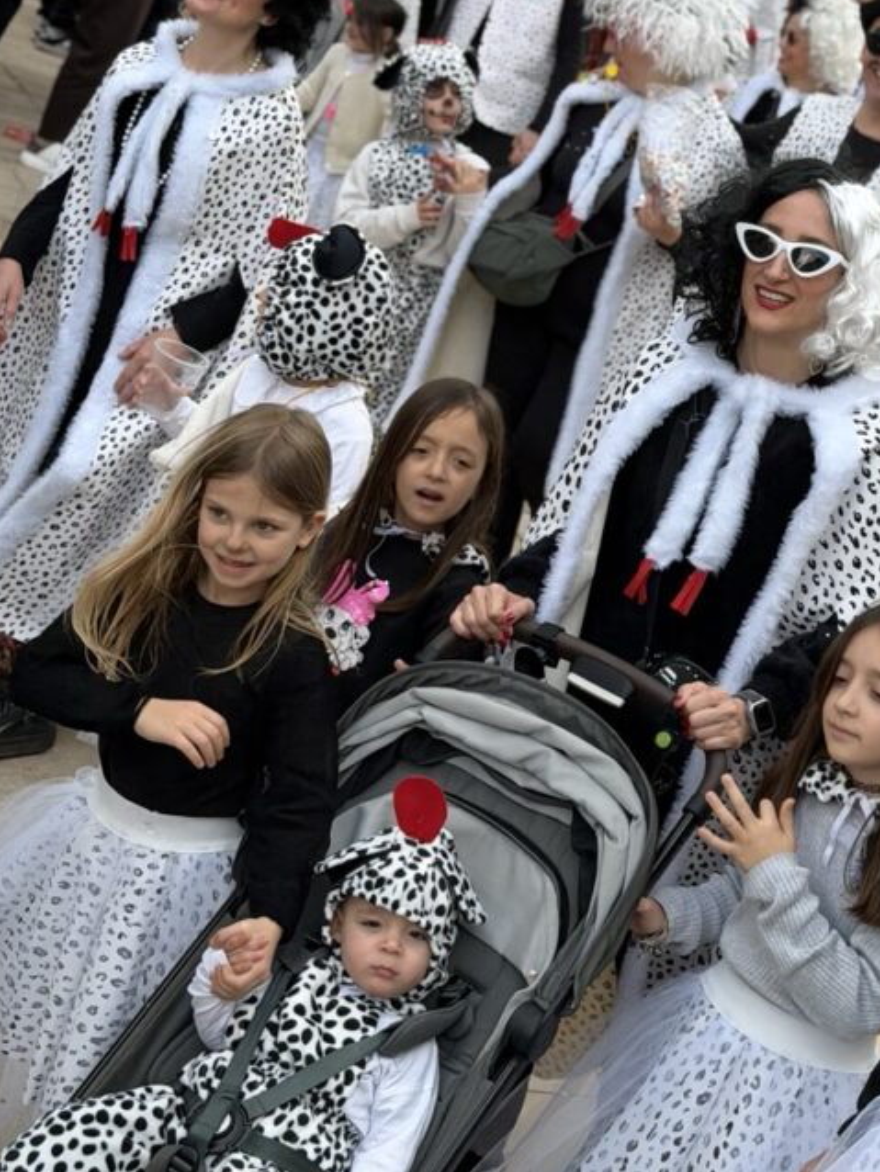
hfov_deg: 19.0
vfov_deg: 25.2
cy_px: 426
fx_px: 2608
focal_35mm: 77
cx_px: 661
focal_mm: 6.76
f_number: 1.78
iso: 80
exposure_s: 1/1133
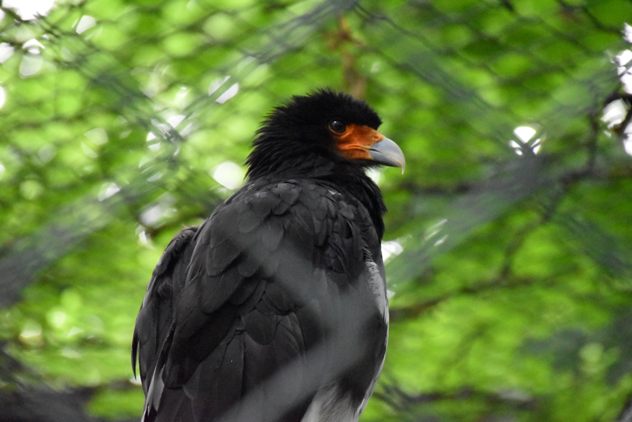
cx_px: 316
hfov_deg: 9.8
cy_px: 211
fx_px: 3687
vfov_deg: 6.5
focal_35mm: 210
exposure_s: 1/500
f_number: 5.6
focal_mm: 140
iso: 12800
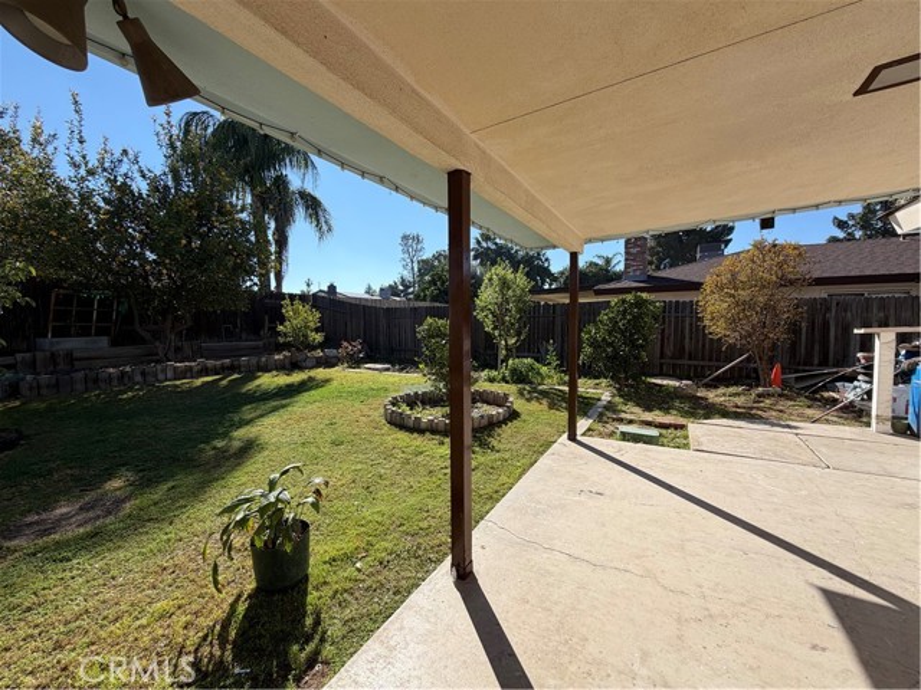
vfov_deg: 85.7
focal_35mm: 14
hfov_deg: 102.1
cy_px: 345
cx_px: 460
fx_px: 372
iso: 25
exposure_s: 1/809
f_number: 2.2
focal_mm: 2.22
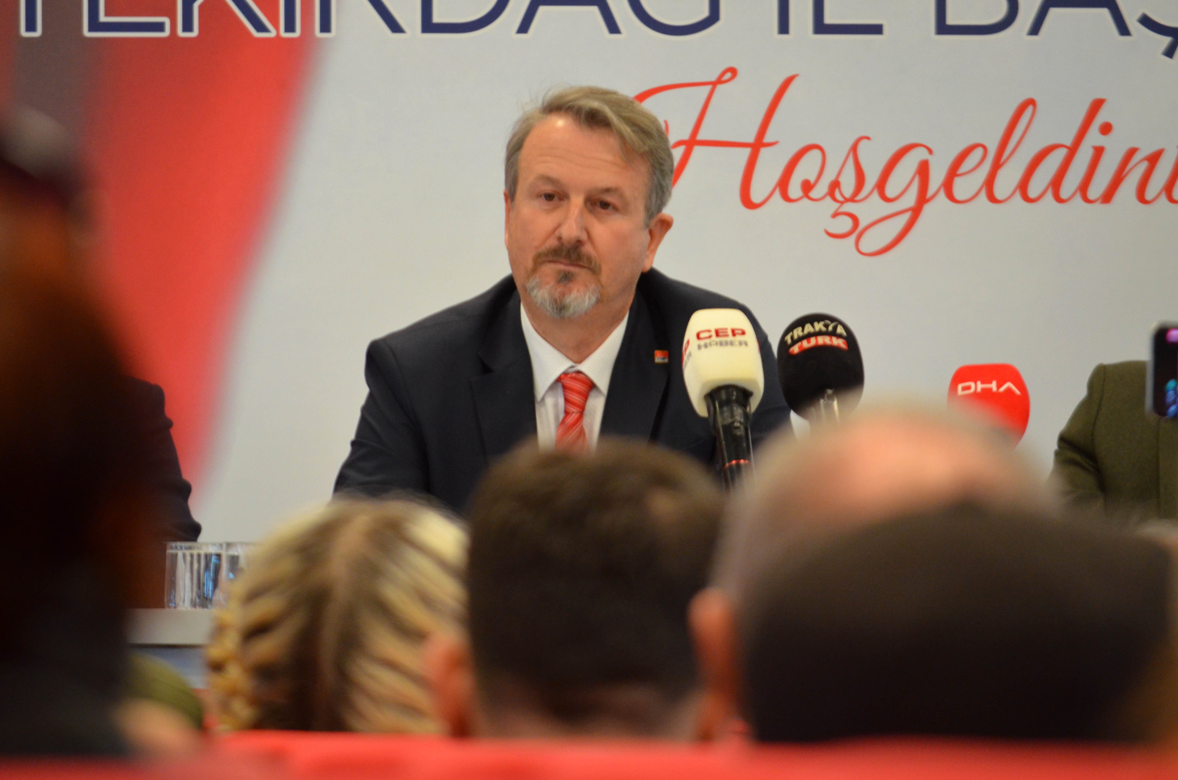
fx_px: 9796
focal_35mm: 300
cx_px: 589
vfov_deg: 4.6
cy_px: 390
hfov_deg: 6.9
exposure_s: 1/60
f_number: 5.6
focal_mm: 200
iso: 1600
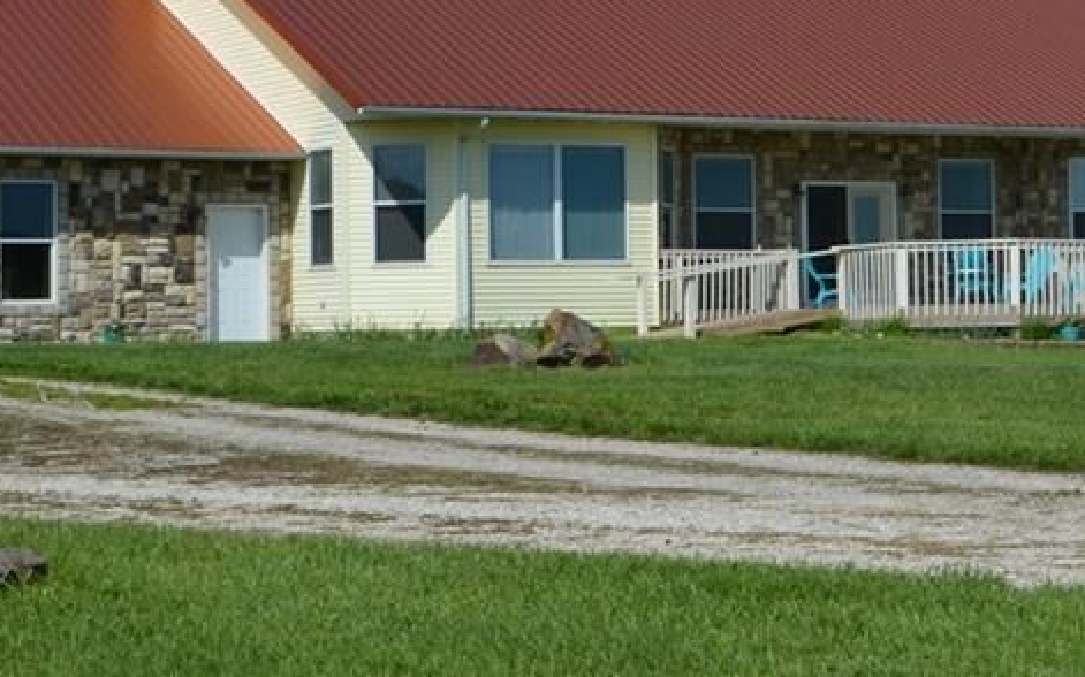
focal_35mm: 96
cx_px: 666
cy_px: 167
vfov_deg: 13.5
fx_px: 2841
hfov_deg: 21.6
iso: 100
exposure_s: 1/400
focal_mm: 29
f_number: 10
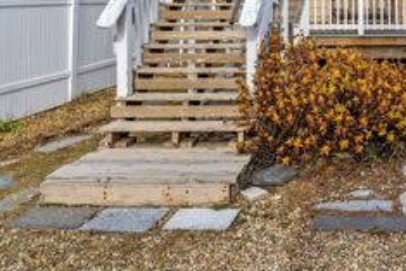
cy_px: 39
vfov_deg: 37.0
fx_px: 384
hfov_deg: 48.5
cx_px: 382
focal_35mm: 34
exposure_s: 1/160
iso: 320
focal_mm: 16
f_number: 8
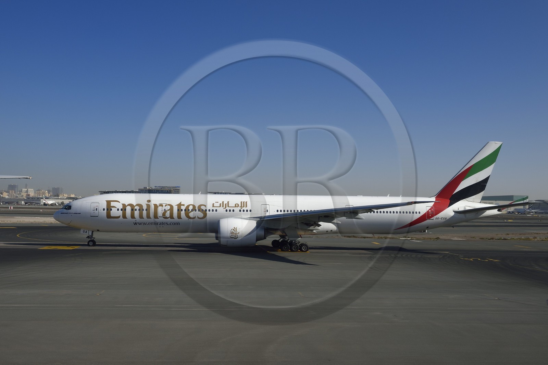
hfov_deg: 53.1
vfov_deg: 36.9
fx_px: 548
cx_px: 274
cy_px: 182
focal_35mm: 36
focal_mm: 36
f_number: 7.1
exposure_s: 1/1250
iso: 200
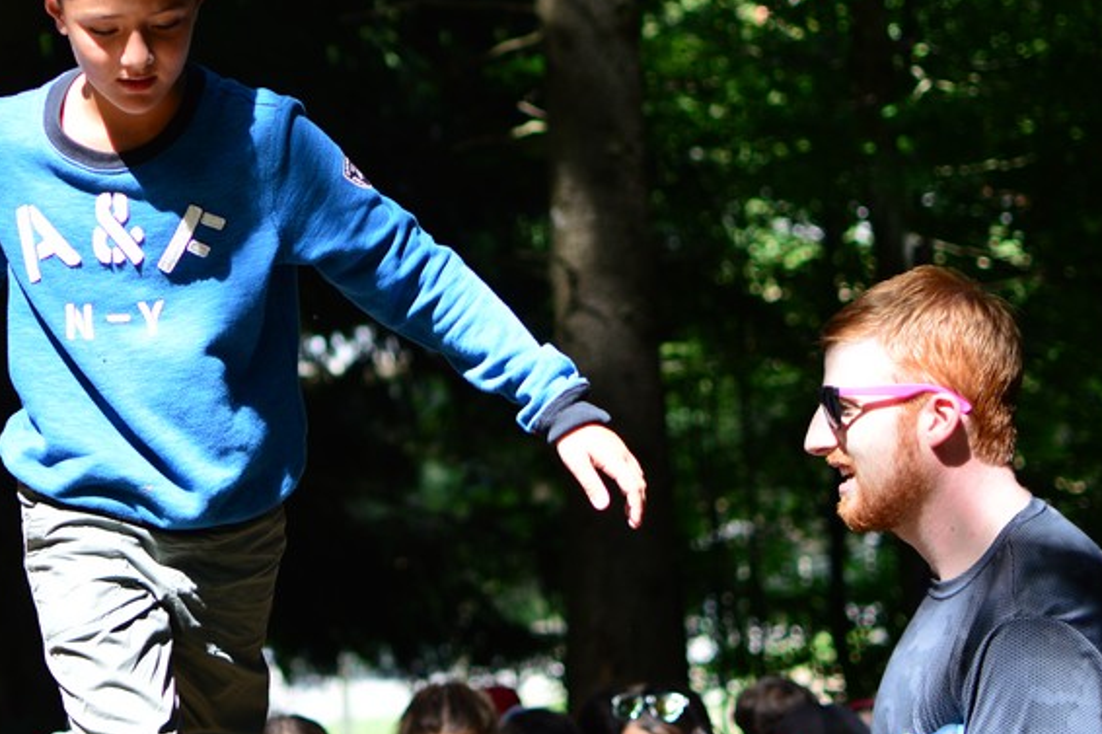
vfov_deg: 14.3
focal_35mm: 95
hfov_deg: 21.1
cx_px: 127
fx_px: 2904
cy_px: 143
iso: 100
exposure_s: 1/500
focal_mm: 35
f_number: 1.8
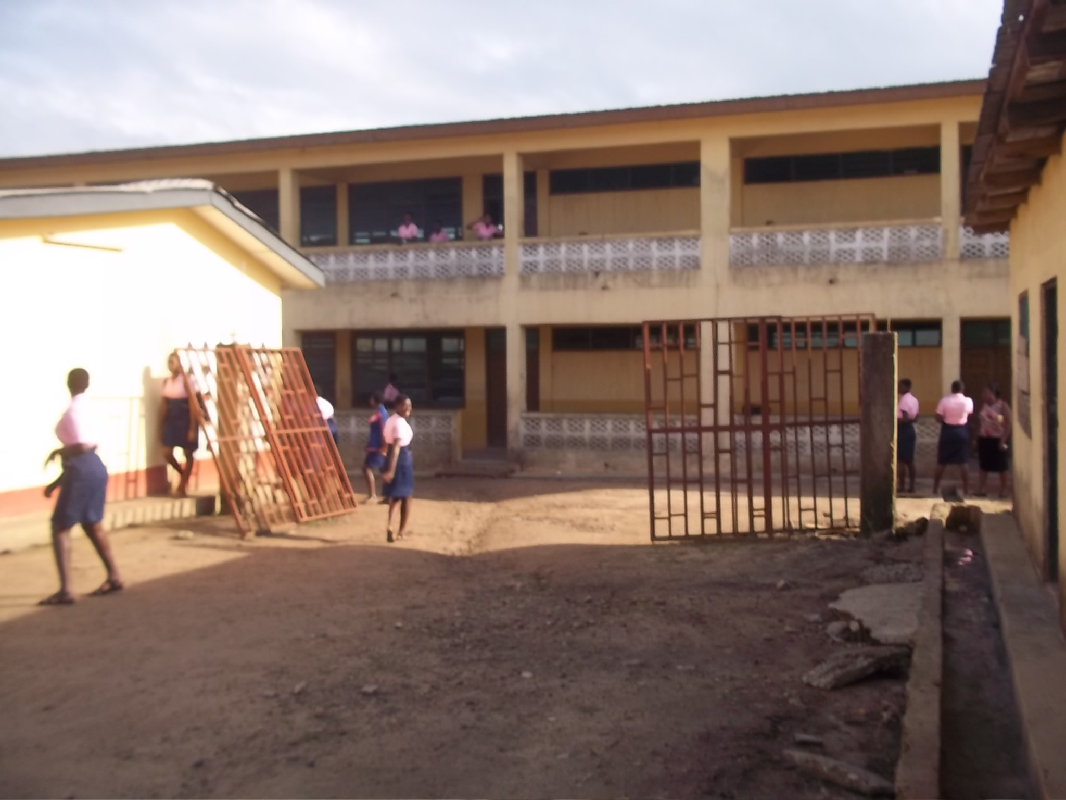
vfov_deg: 39.7
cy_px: 400
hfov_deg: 51.4
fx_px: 1109
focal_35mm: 36
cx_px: 533
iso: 80
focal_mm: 6.5
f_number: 8
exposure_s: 1/100
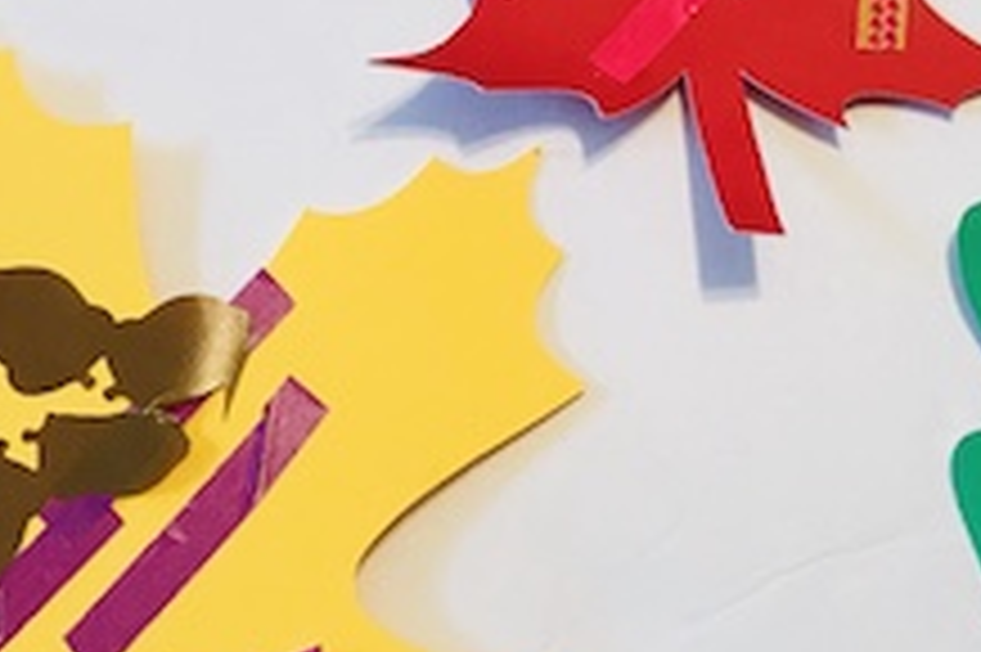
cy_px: 234
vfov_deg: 17.7
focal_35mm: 77
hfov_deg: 26.3
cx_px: 572
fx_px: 2097
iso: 32
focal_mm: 3.99
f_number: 1.8
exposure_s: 1/30
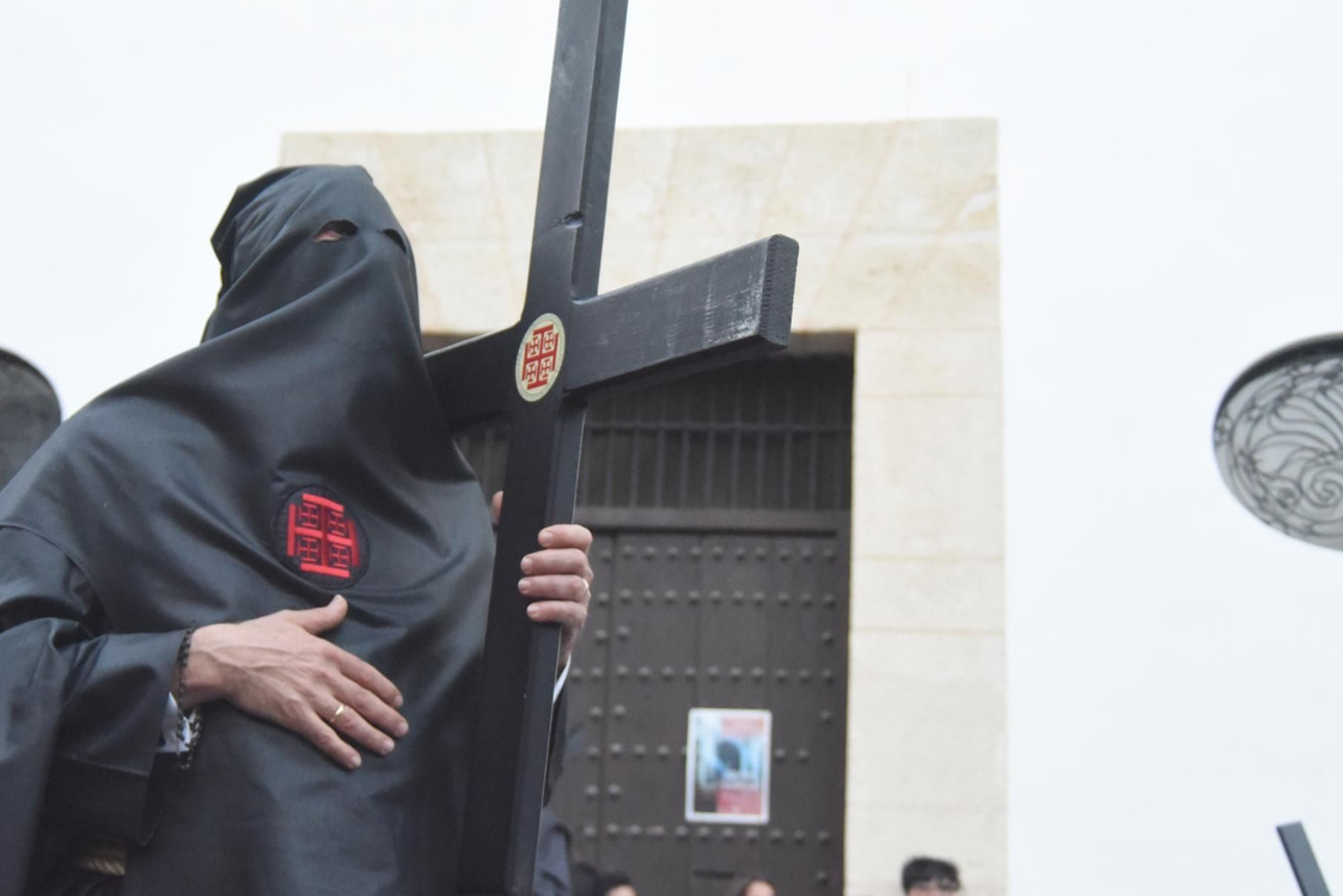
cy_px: 355
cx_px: 536
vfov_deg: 23.7
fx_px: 2127
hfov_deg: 34.9
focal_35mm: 57
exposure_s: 1/125
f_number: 6.3
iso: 8000
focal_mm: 40
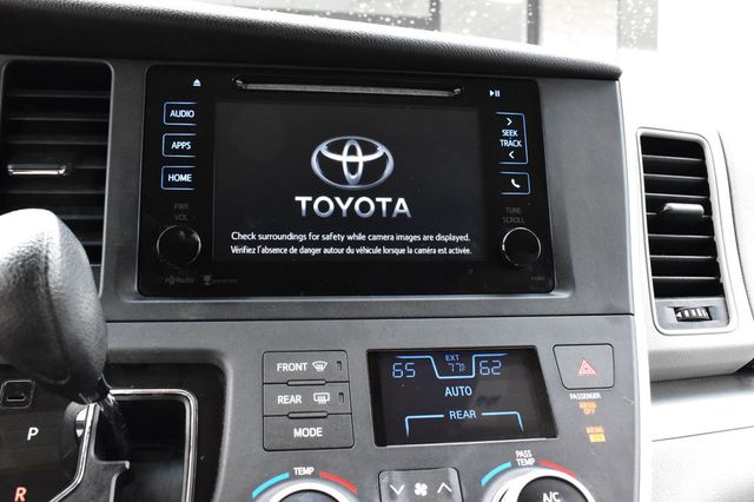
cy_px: 251
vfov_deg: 39.9
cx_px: 377
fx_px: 691
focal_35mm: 33
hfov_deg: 57.2
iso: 2500
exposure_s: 1/100
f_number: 9
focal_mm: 22
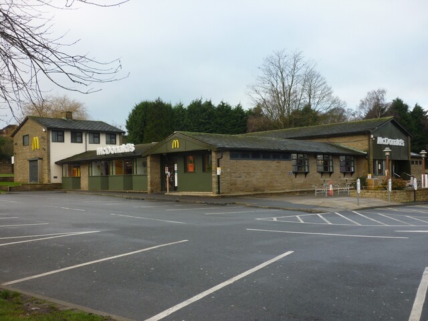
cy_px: 160
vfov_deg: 42.9
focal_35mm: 33
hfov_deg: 55.4
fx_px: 408
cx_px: 214
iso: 80
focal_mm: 5.5
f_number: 2.8
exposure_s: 1/160
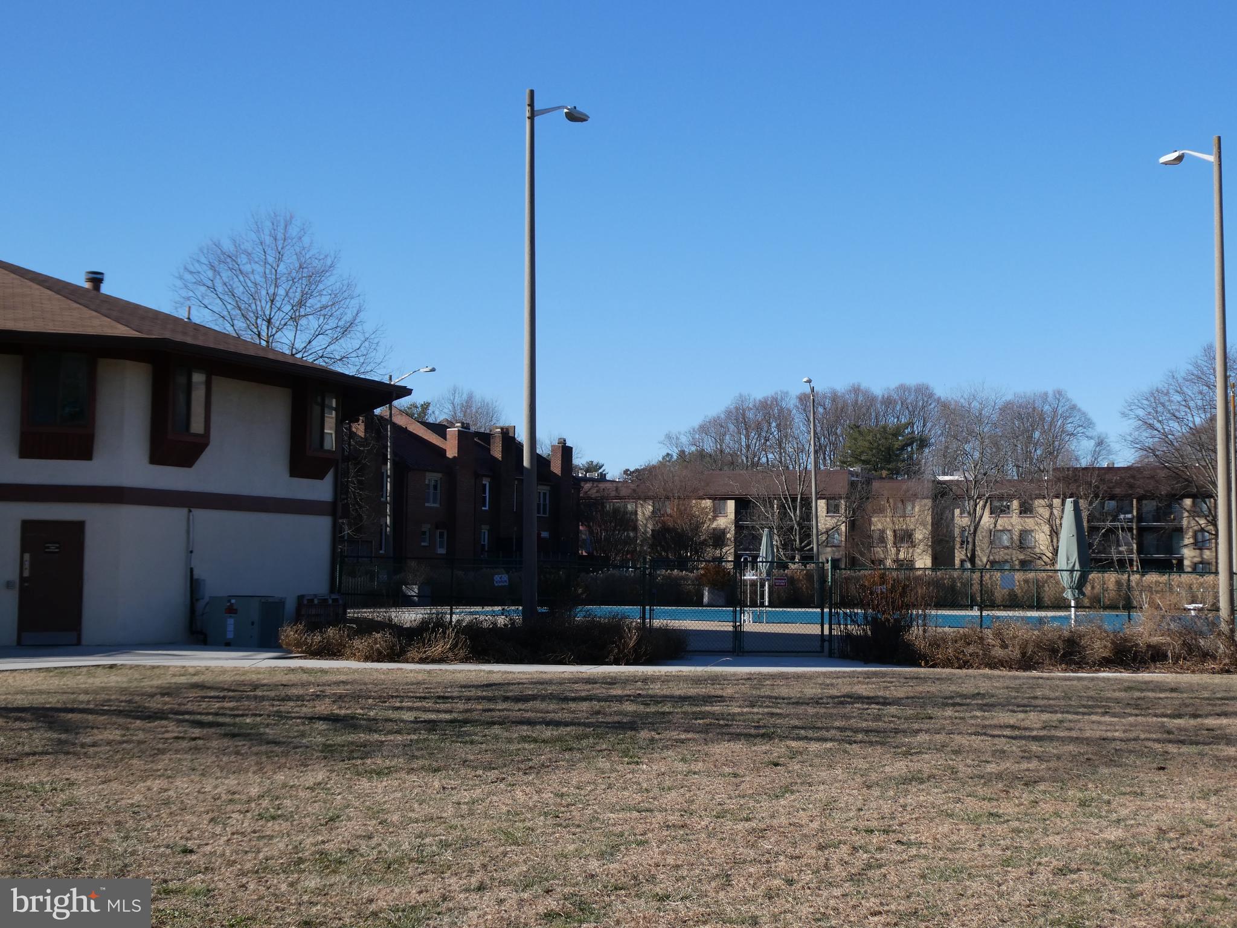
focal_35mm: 47
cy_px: 464
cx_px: 618
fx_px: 1680
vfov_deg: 30.9
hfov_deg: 40.4
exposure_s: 1/640
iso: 80
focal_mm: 8.4
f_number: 4
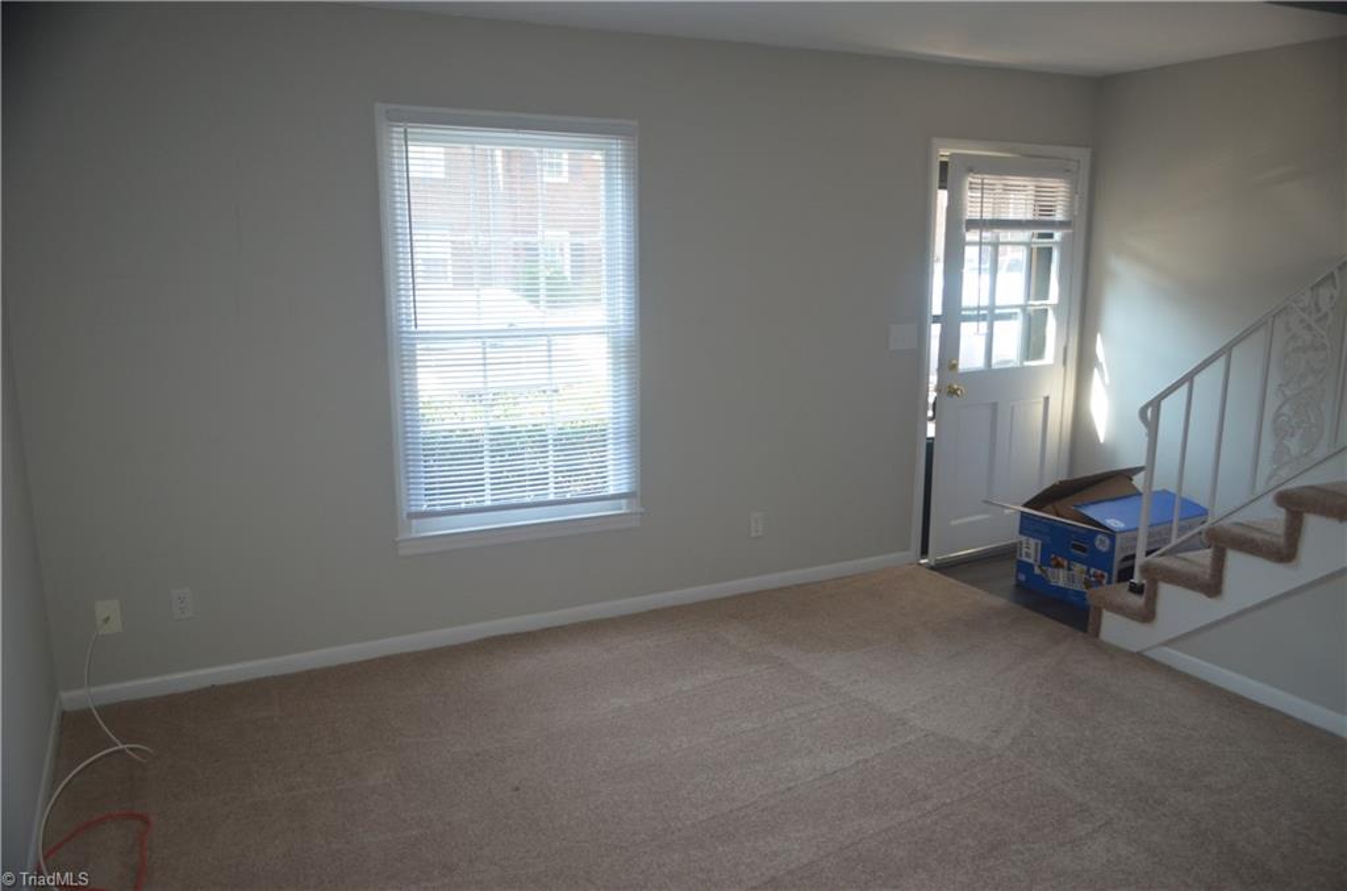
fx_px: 1008
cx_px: 674
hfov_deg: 67.5
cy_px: 446
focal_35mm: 27
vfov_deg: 47.7
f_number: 3.5
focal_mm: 18
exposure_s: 1/60
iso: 640
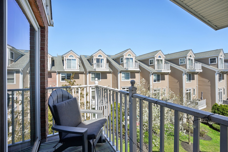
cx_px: 114
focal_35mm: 14
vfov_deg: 81.2
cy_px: 76
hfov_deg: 104.3
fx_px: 89
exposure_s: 1/160
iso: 100
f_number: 9
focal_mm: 14
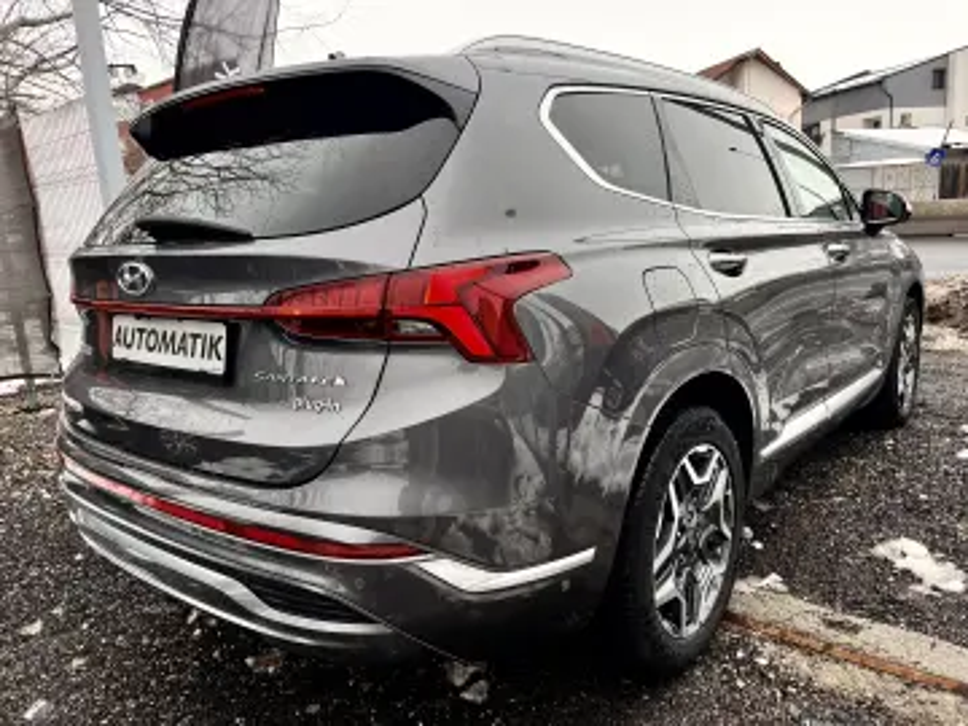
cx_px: 484
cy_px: 363
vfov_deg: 53.1
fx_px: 727
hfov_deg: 67.3
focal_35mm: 26
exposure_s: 1/465
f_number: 1.6
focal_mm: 5.1
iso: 50
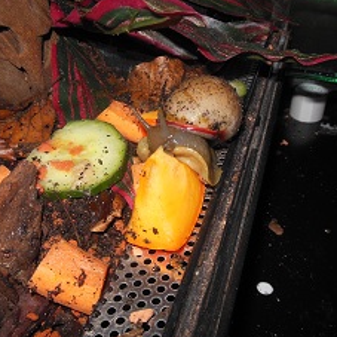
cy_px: 174
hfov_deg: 48.4
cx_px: 165
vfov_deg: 48.4
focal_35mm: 34
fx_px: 374
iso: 125
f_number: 6.4
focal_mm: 4.5
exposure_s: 1/25
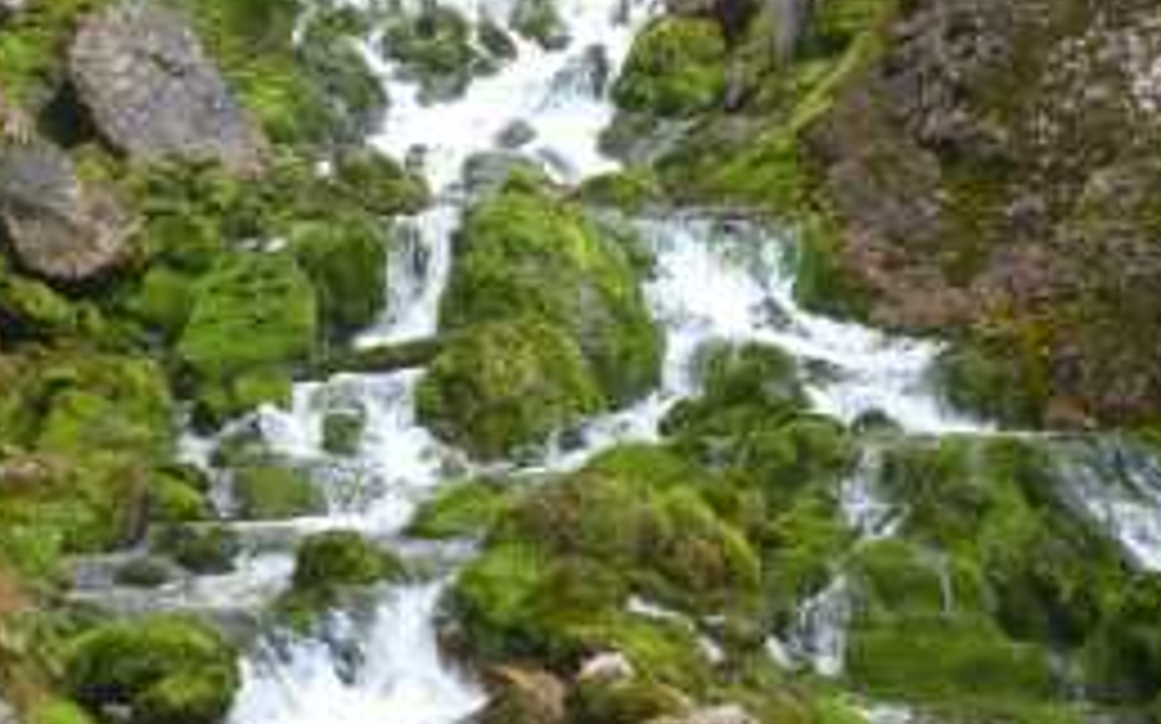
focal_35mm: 96
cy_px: 355
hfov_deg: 21.6
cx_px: 598
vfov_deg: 13.6
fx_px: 3036
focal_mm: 11.7
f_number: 4.6
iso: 400
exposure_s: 1/60
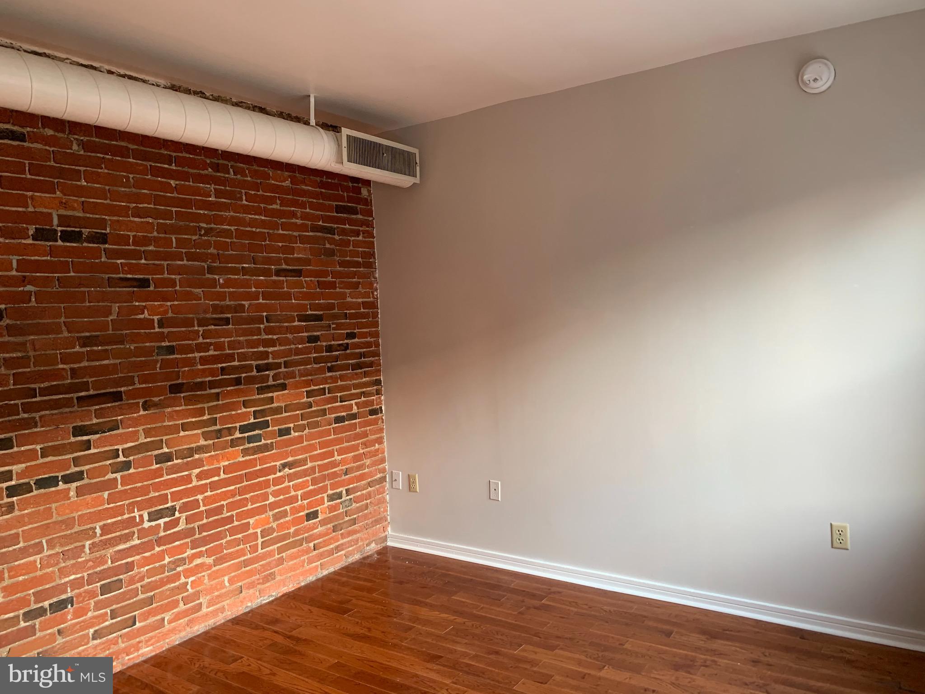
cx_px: 462
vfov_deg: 53.1
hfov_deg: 67.3
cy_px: 347
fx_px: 695
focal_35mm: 26
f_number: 1.8
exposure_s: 1/115
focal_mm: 4.25
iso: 100
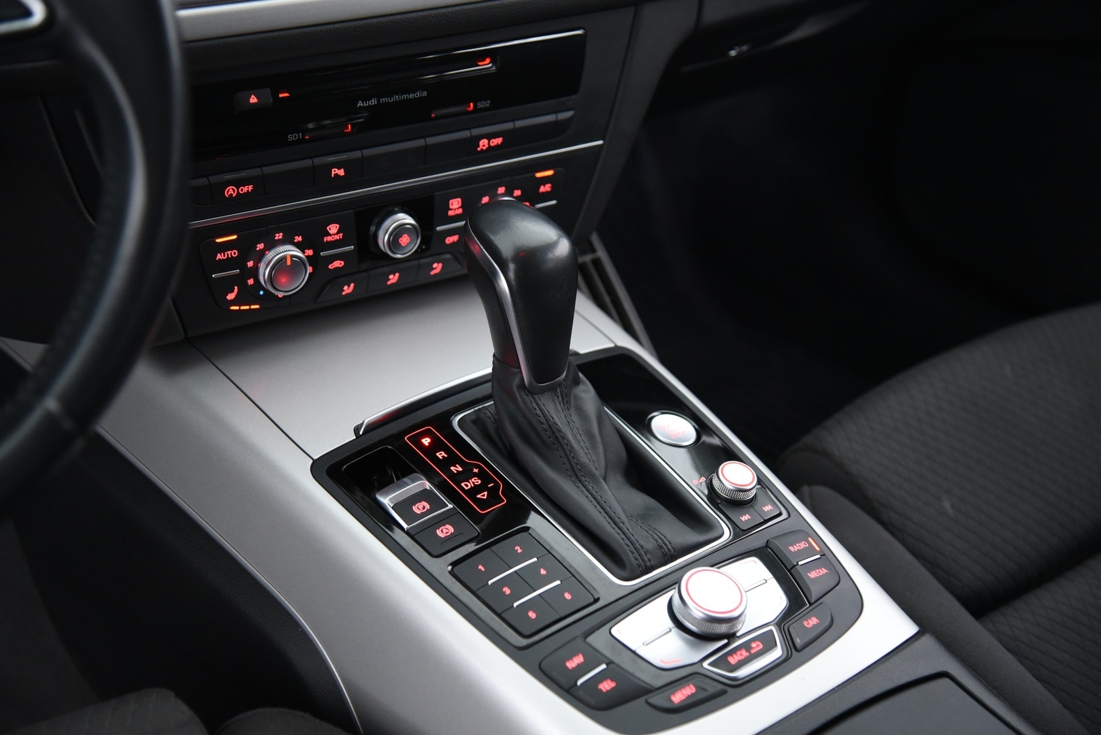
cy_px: 368
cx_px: 550
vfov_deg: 23.4
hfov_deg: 34.5
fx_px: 1774
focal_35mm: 58
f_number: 4
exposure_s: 1/25
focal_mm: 58
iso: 4000
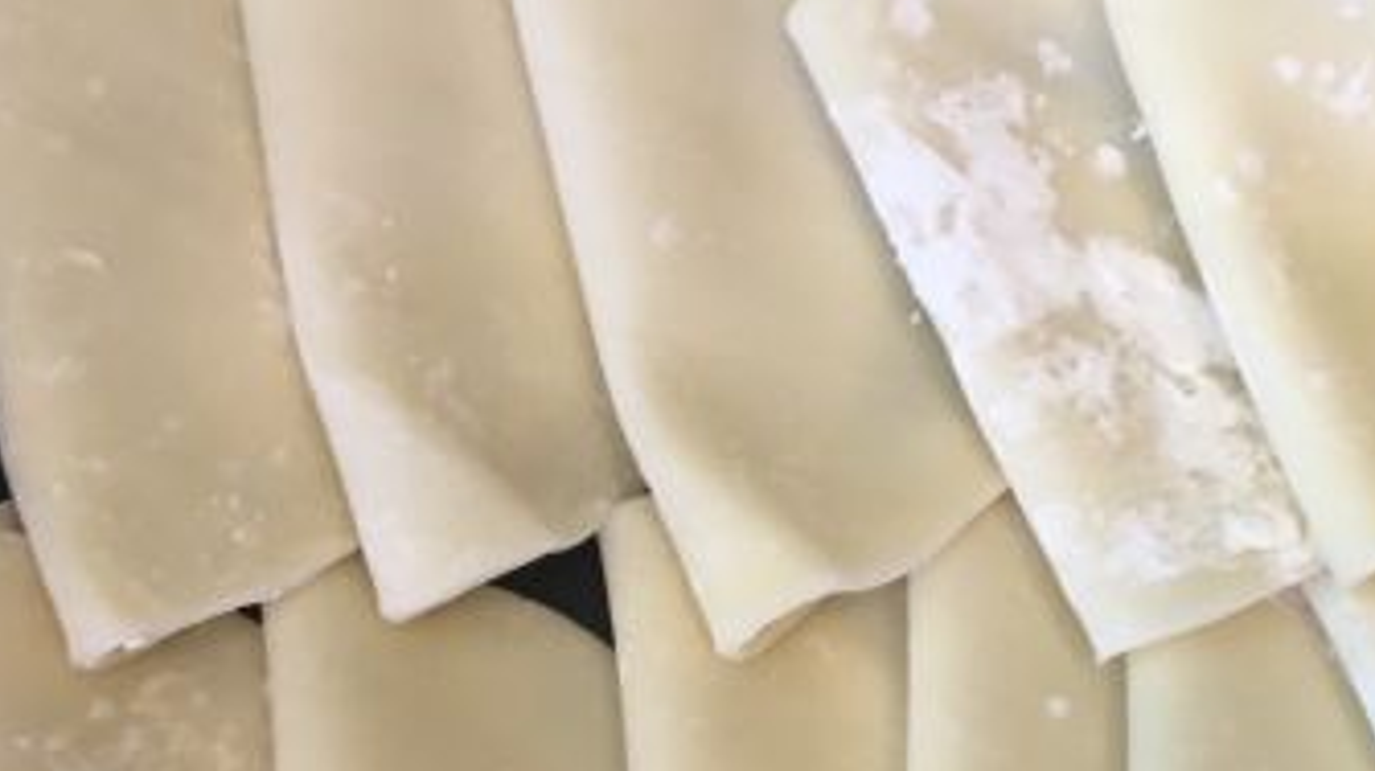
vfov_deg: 18.2
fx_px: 2405
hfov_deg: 31.4
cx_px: 999
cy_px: 513
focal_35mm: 66
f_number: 2.2
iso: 25
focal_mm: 4.15
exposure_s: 1/33
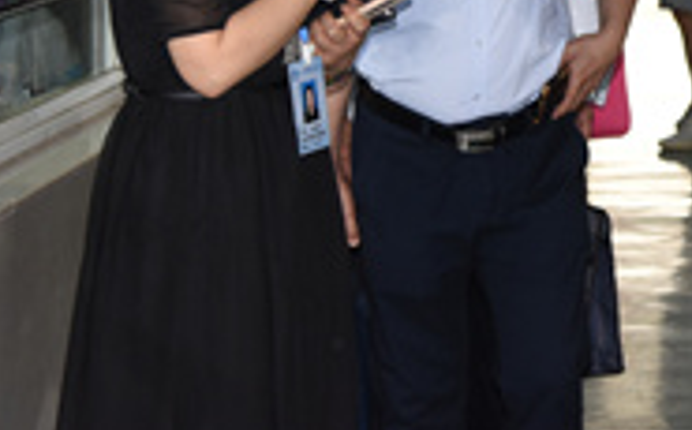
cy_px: -208
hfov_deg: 13.0
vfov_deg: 8.1
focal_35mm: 158
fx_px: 2975
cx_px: 782
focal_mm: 52
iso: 900
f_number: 4
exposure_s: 1/50
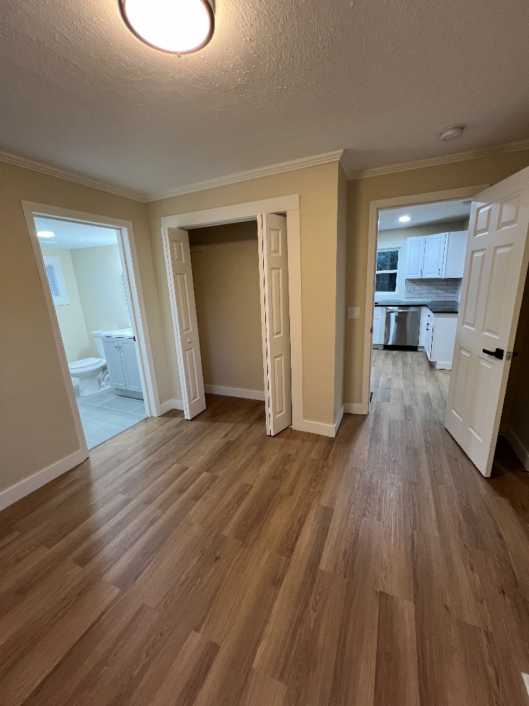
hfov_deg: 89.9
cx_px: 264
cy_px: 353
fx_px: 265
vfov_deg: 106.2
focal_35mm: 13
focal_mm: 1.57
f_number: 1.8
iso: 250
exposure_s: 1/60
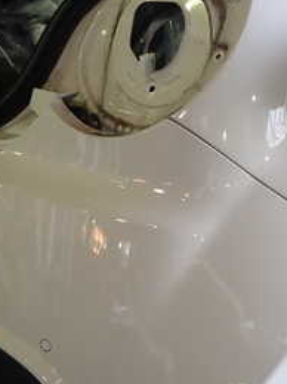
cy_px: 236
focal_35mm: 58
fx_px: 642
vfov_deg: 33.1
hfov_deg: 24.7
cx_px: 44
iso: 160
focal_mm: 4.5
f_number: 2
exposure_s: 1/60
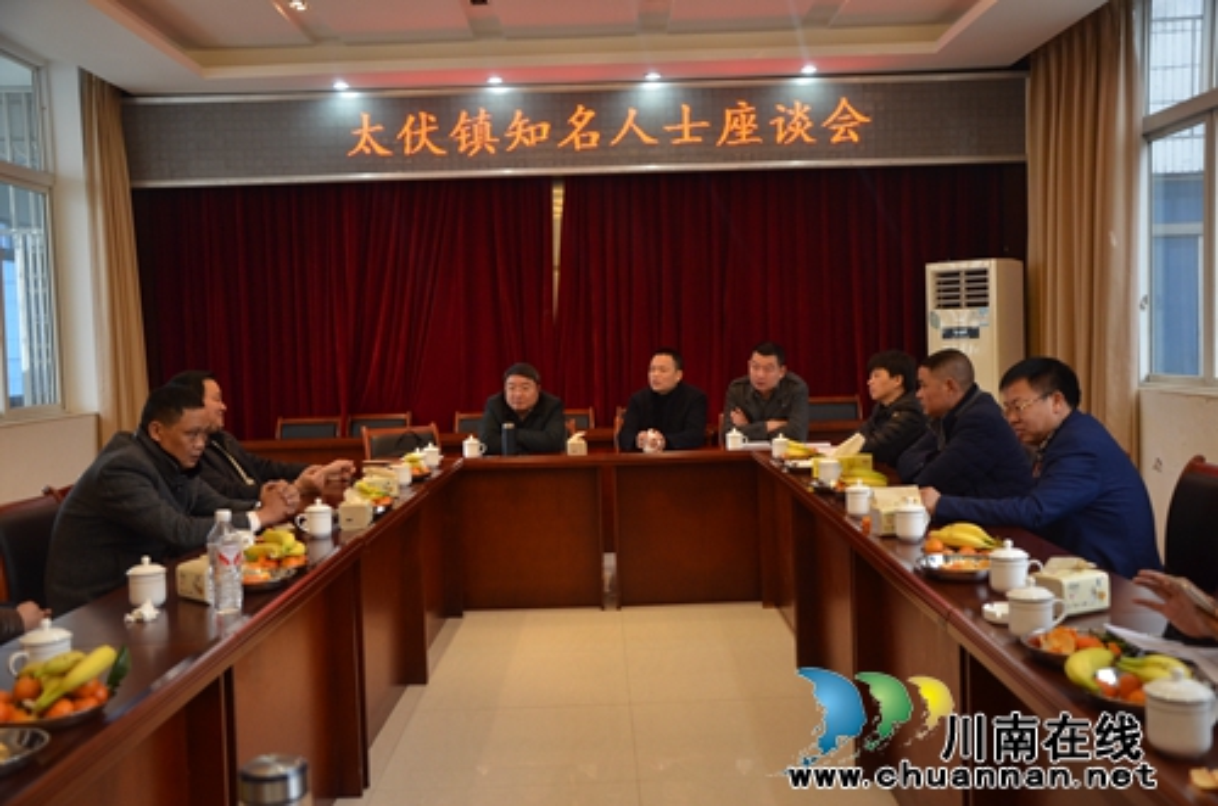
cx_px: 609
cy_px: 403
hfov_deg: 51.4
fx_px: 1266
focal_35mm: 38
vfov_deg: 35.3
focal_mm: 25
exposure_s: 1/60
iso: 720
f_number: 4
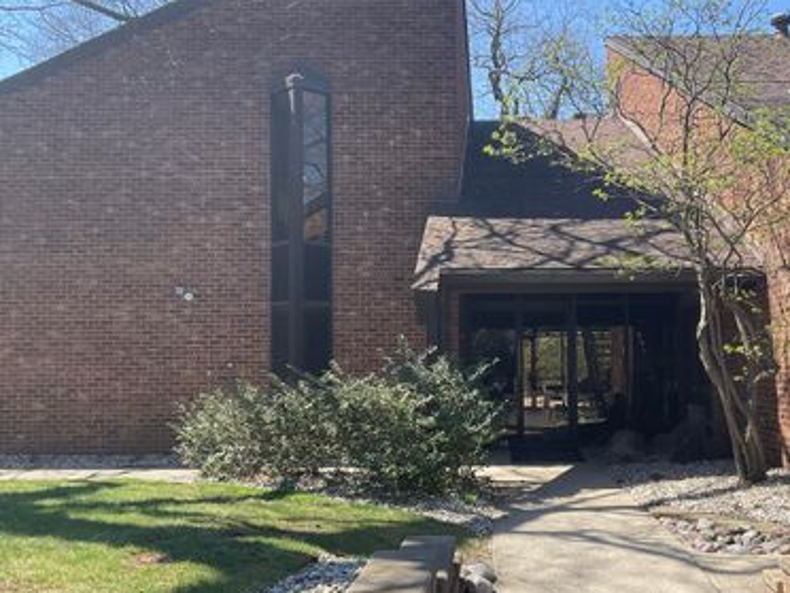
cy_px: 322
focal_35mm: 39
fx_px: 890
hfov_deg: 47.4
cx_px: 497
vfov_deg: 36.8
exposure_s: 1/635
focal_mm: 3
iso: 16
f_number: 1.8
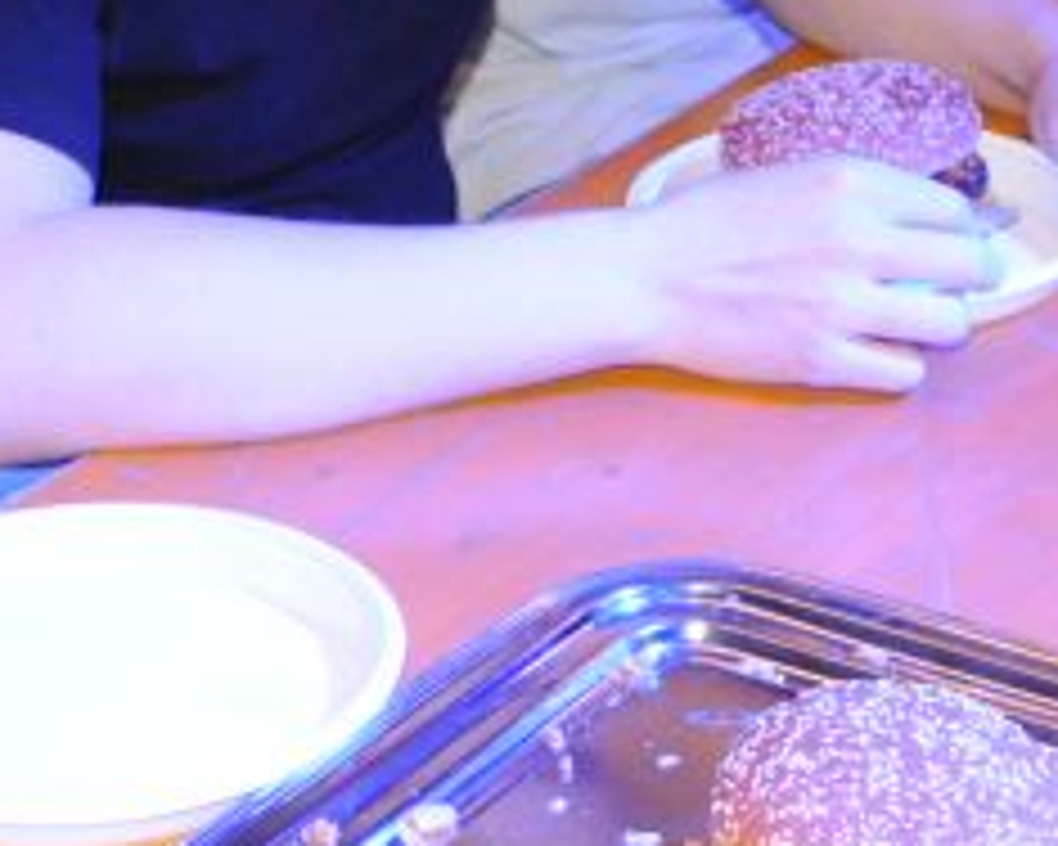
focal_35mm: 115
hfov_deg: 16.6
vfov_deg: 13.3
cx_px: 846
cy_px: 682
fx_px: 3601
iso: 2000
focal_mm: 24
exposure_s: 1/60
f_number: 6.3
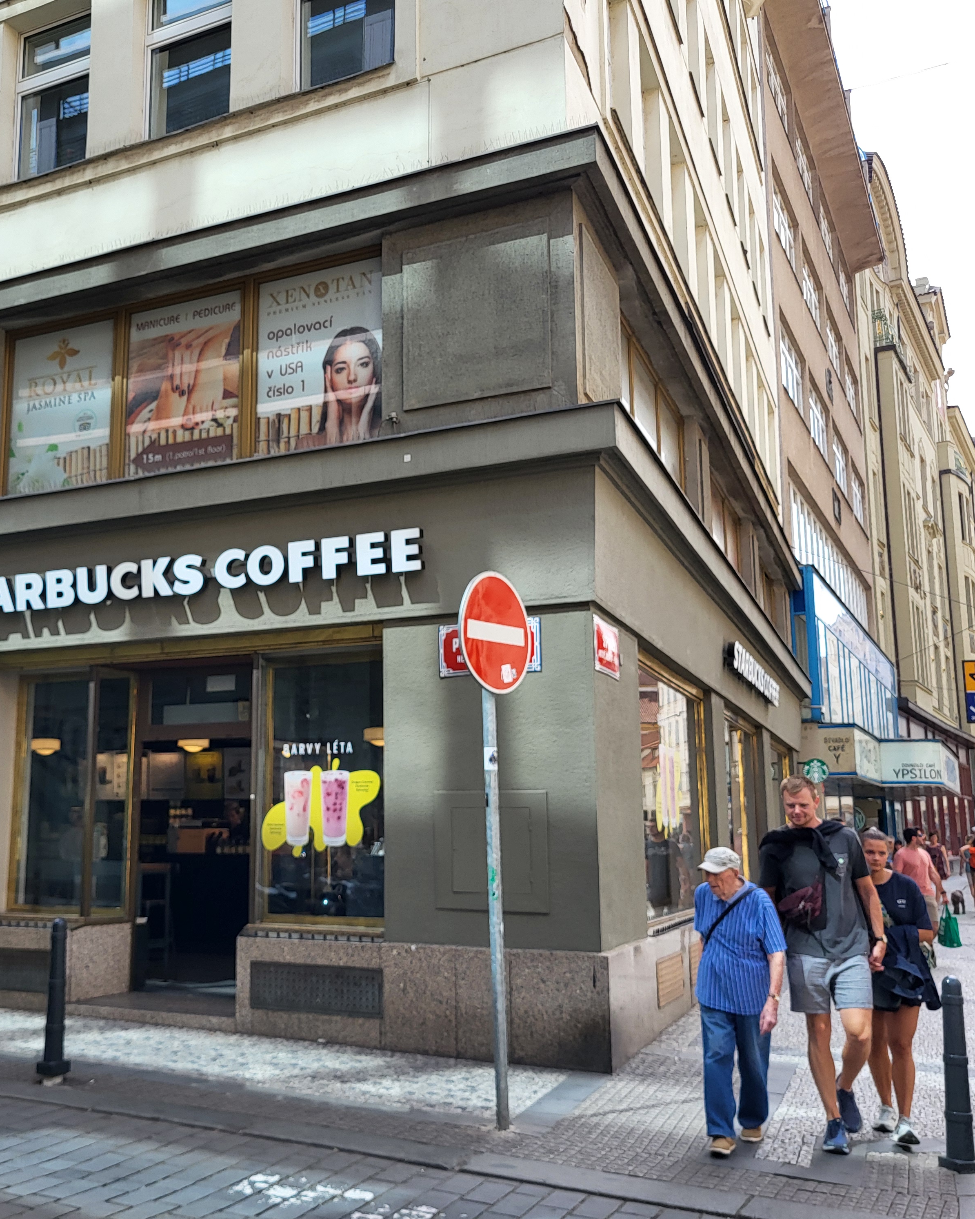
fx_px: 1226
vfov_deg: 52.8
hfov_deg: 42.7
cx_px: 317
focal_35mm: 34
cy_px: 612
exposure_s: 1/746
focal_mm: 5.4
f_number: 1.8
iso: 40
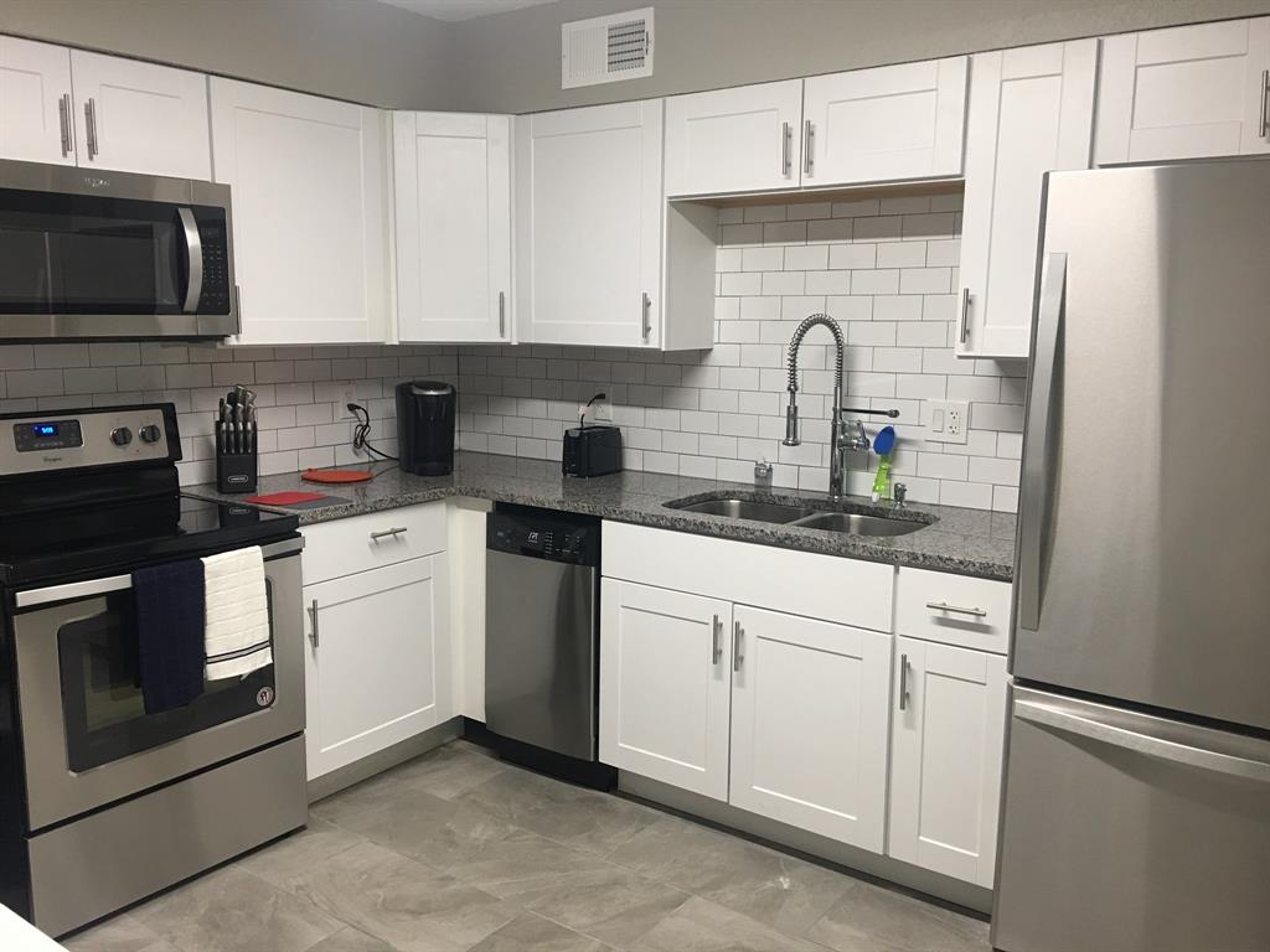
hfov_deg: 61.7
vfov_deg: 48.2
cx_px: 635
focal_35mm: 29
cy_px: 476
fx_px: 1064
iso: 50
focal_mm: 4.15
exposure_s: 1/15
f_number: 2.2
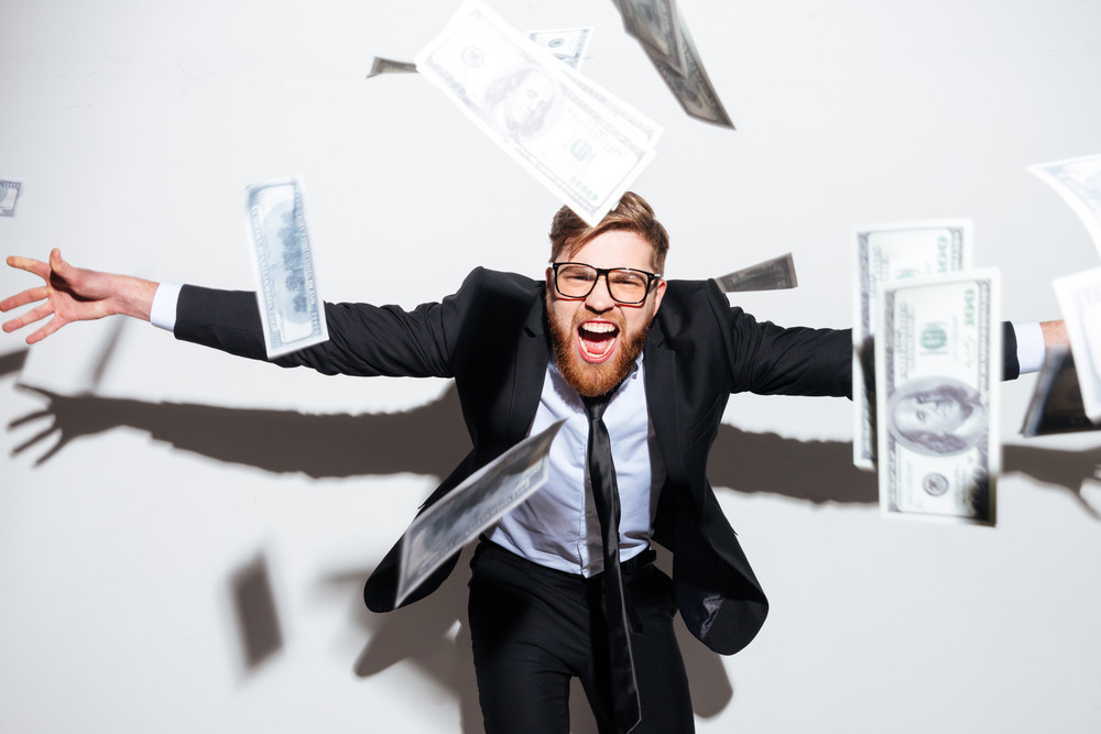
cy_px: 367
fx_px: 979
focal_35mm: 32
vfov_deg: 41.1
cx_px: 550
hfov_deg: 58.7
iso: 100
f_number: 8
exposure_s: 1/160
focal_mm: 32
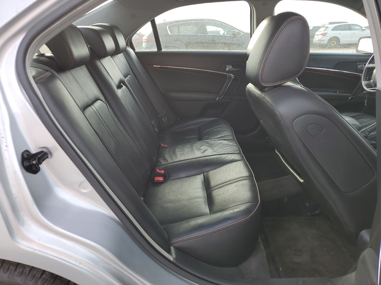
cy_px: 142
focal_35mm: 26
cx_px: 190
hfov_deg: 67.3
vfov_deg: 53.1
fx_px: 286
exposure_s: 1/323
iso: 50
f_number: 1.5
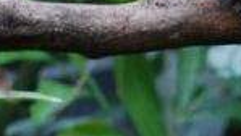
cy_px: 45
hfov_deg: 2.9
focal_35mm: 740
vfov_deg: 1.6
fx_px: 4729
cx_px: 327
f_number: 5.6
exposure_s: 1/4
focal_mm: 95
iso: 400
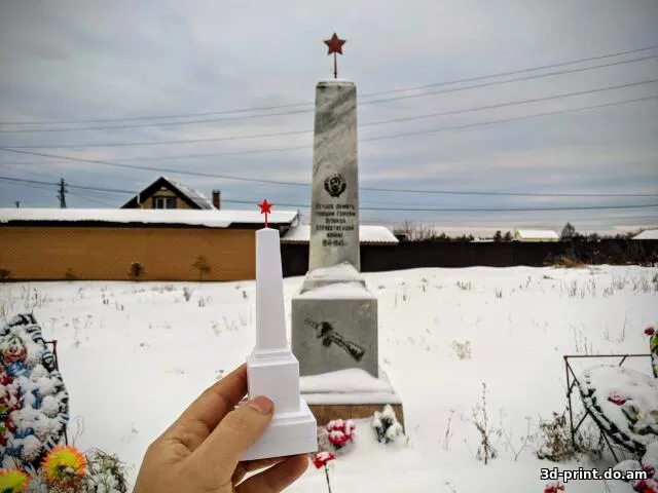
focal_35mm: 27
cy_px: 246
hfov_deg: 65.3
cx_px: 329
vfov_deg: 51.4
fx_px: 513
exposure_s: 1/252
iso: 70
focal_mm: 4.44
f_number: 1.8
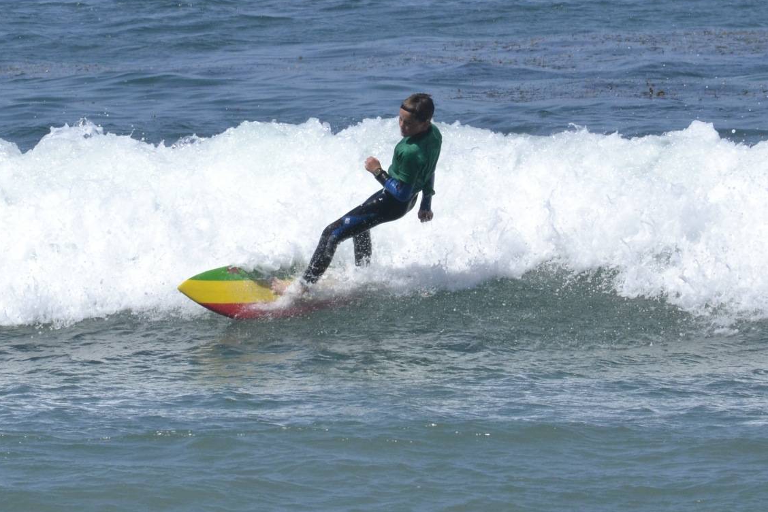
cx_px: 356
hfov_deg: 2.2
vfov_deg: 1.5
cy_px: 242
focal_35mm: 919
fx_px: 19604
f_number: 13
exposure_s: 1/1600
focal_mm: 300
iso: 800
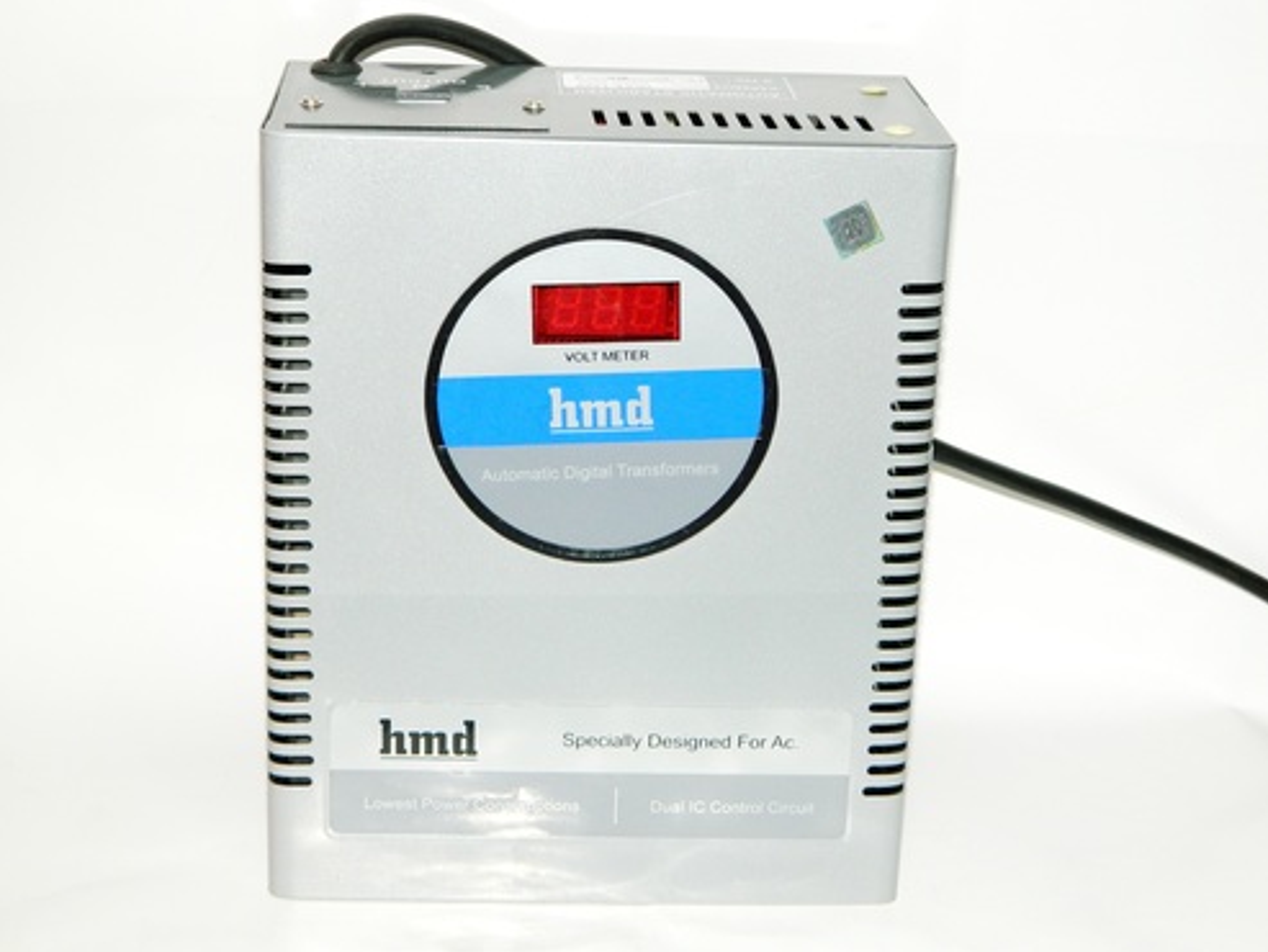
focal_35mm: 71
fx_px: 2601
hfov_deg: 27.4
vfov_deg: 20.7
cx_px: 633
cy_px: 477
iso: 200
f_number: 4
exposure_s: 1/50
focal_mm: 12.6
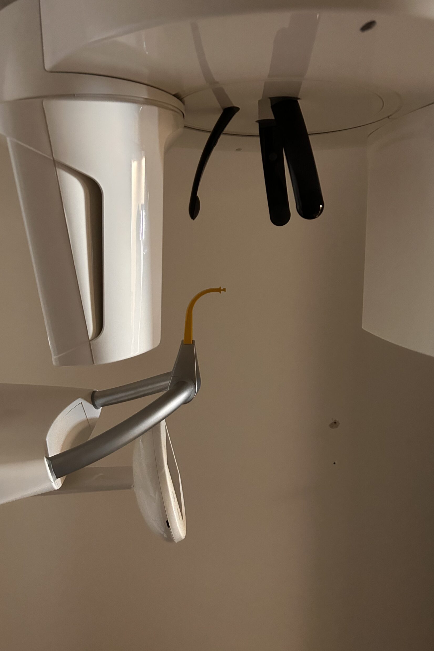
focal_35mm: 28
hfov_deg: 46.4
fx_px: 506
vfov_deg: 65.5
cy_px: 319
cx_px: 219
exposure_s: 1/33
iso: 640
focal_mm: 5.7
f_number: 1.5
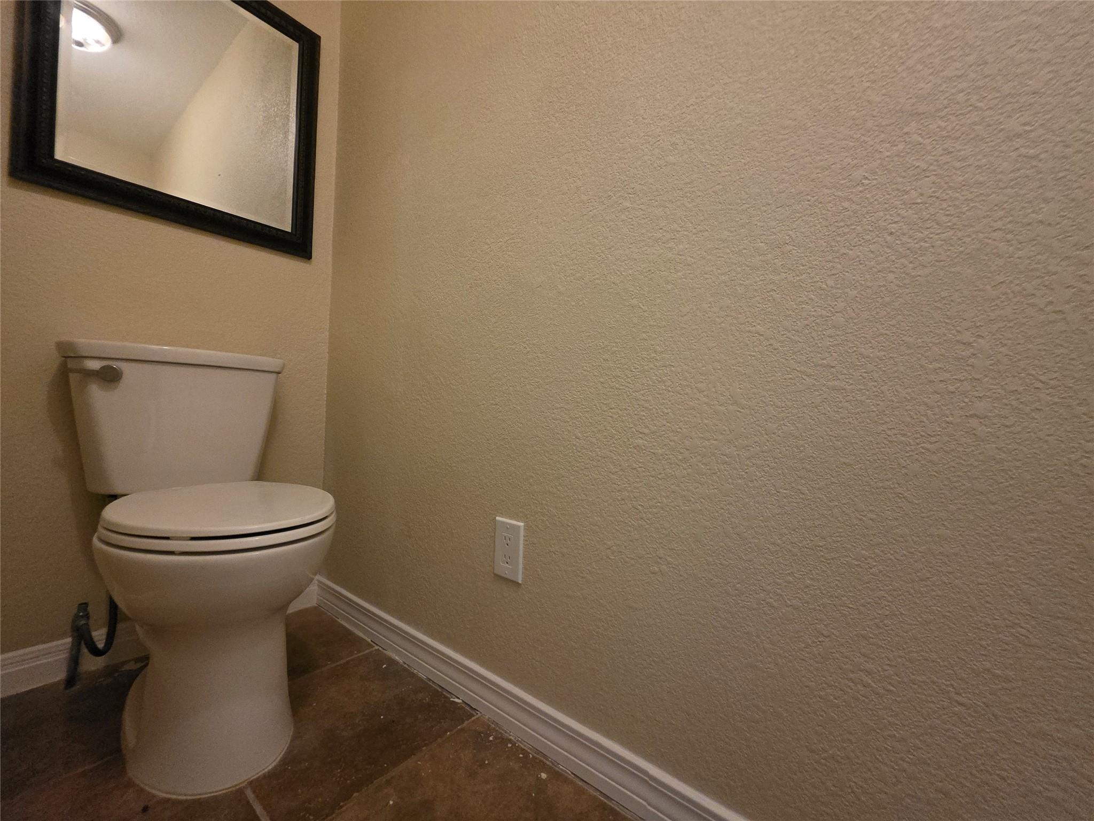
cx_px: 547
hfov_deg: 106.2
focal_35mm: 13
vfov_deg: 89.9
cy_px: 410
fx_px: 411
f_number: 1.9
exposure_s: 1/60
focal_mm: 2.2
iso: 1000
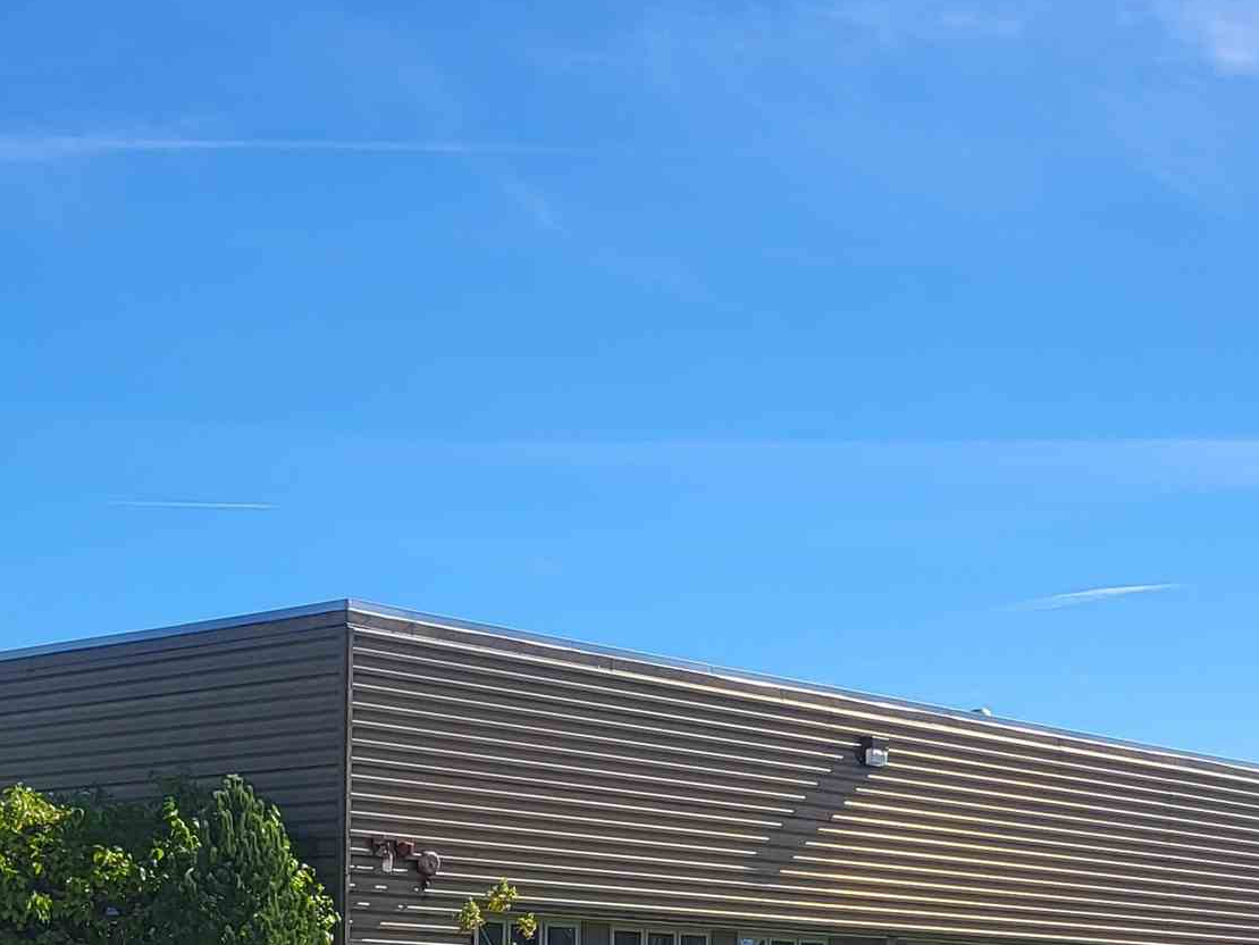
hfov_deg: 27.0
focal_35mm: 72
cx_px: 635
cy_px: 1138
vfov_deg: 19.3
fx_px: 2619
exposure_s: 1/2490
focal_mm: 5.4
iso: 40
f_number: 1.8
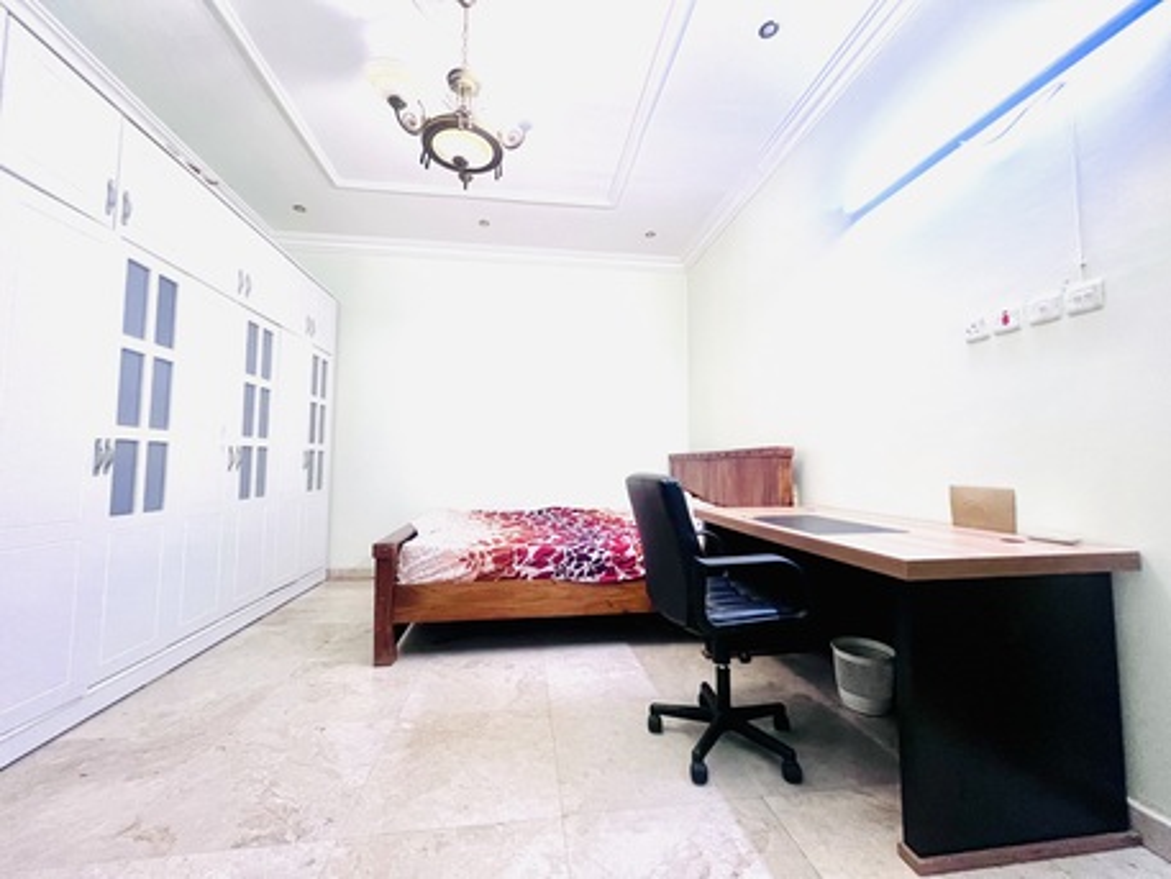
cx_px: 586
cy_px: 440
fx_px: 440
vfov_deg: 89.9
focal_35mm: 13
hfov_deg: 106.2
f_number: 1.8
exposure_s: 1/60
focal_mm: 1.57
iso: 400
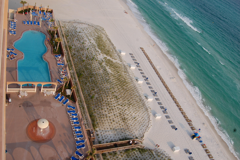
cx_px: 120
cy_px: 80
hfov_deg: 62.0
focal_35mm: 30
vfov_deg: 43.5
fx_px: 200
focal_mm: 20
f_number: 9
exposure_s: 1/320
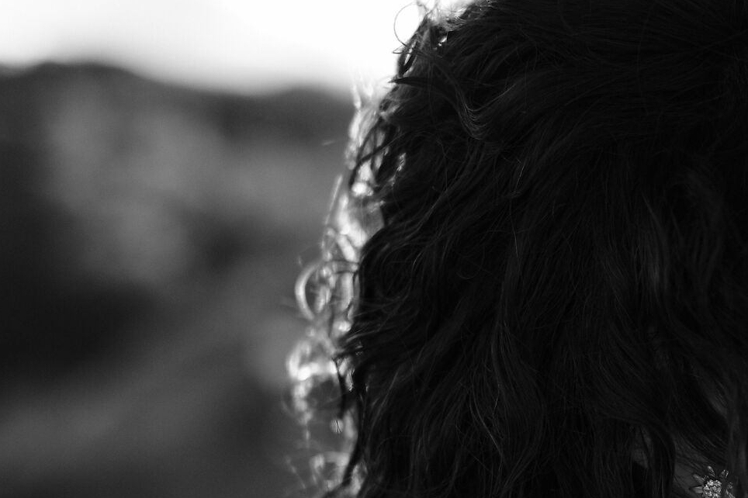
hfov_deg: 15.3
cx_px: 734
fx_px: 2742
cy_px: 364
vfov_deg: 10.4
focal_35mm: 132
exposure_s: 1/3000
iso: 320
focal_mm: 35
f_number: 1.4
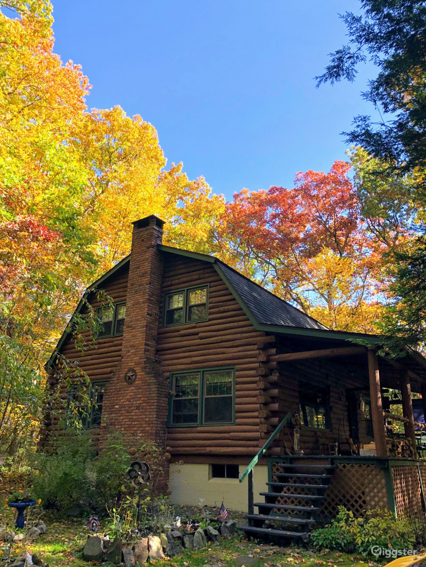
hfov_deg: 49.7
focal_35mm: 28
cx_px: 213
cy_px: 284
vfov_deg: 63.4
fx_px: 459
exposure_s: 1/338
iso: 20
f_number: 1.8
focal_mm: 4
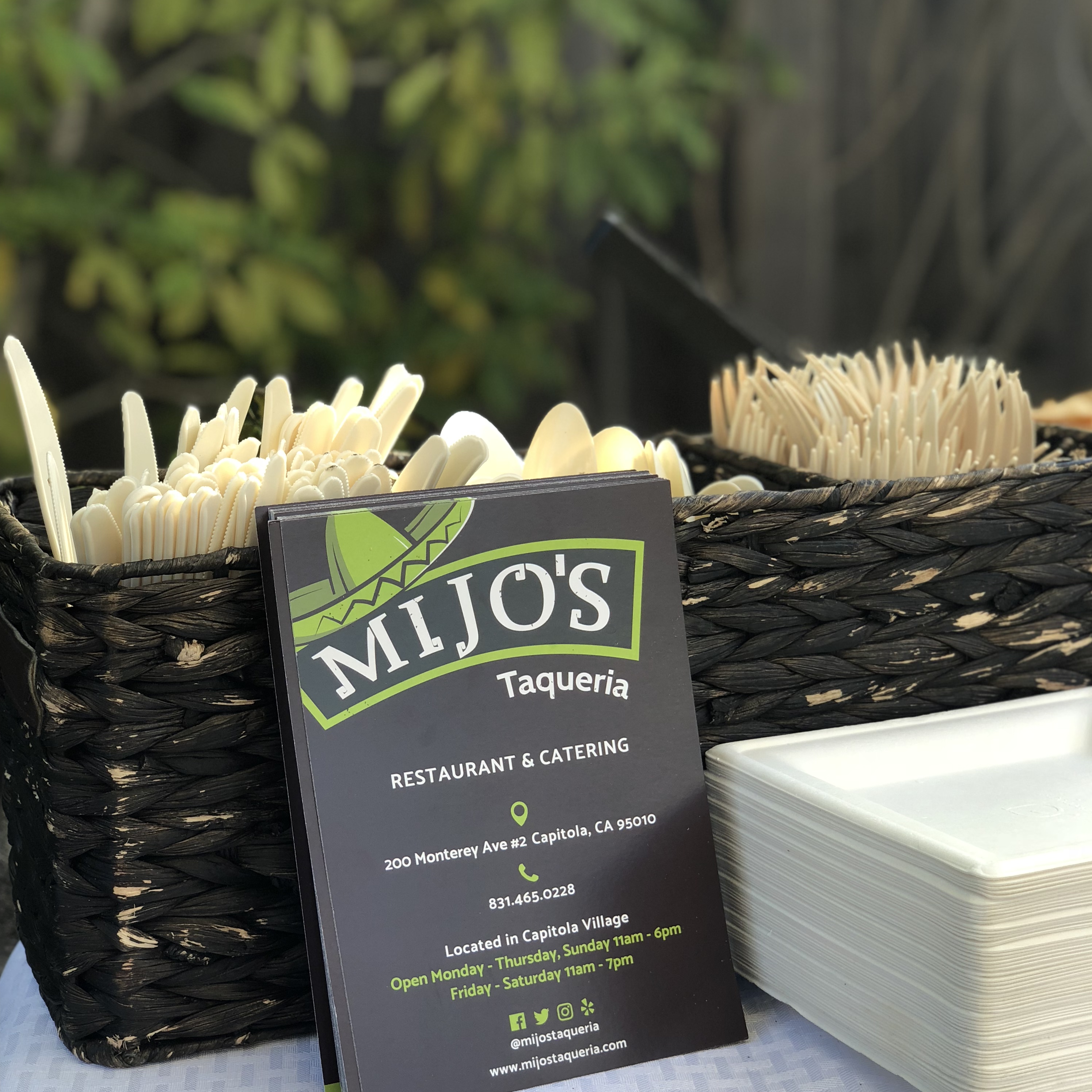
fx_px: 2213
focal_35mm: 62
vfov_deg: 27.6
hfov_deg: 27.7
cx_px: 552
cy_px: 694
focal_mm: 6
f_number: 2.4
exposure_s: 1/120
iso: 16
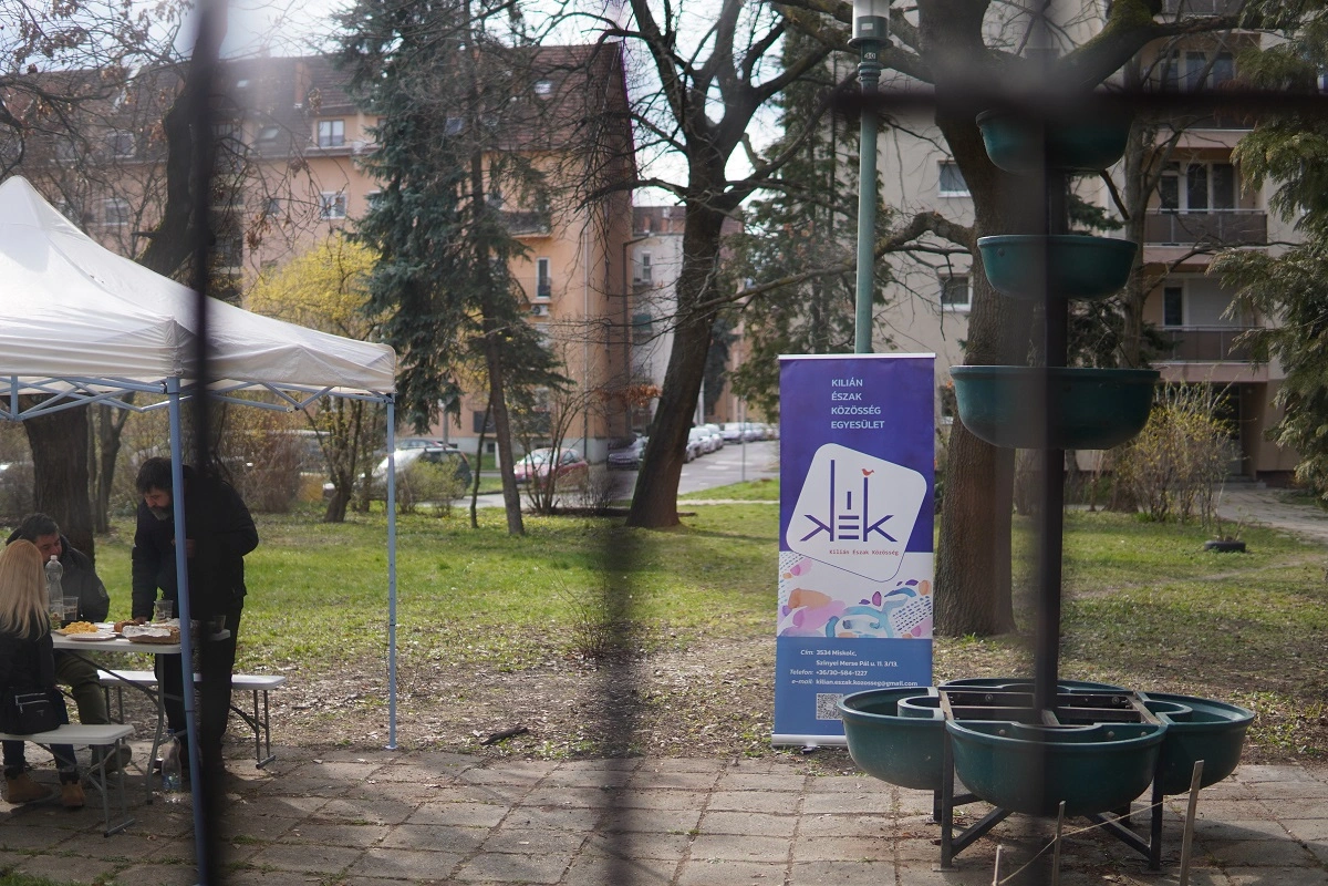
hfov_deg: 43.6
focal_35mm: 45
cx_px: 664
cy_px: 443
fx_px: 1660
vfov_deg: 29.9
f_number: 1.4
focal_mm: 30
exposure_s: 1/3200
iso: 160
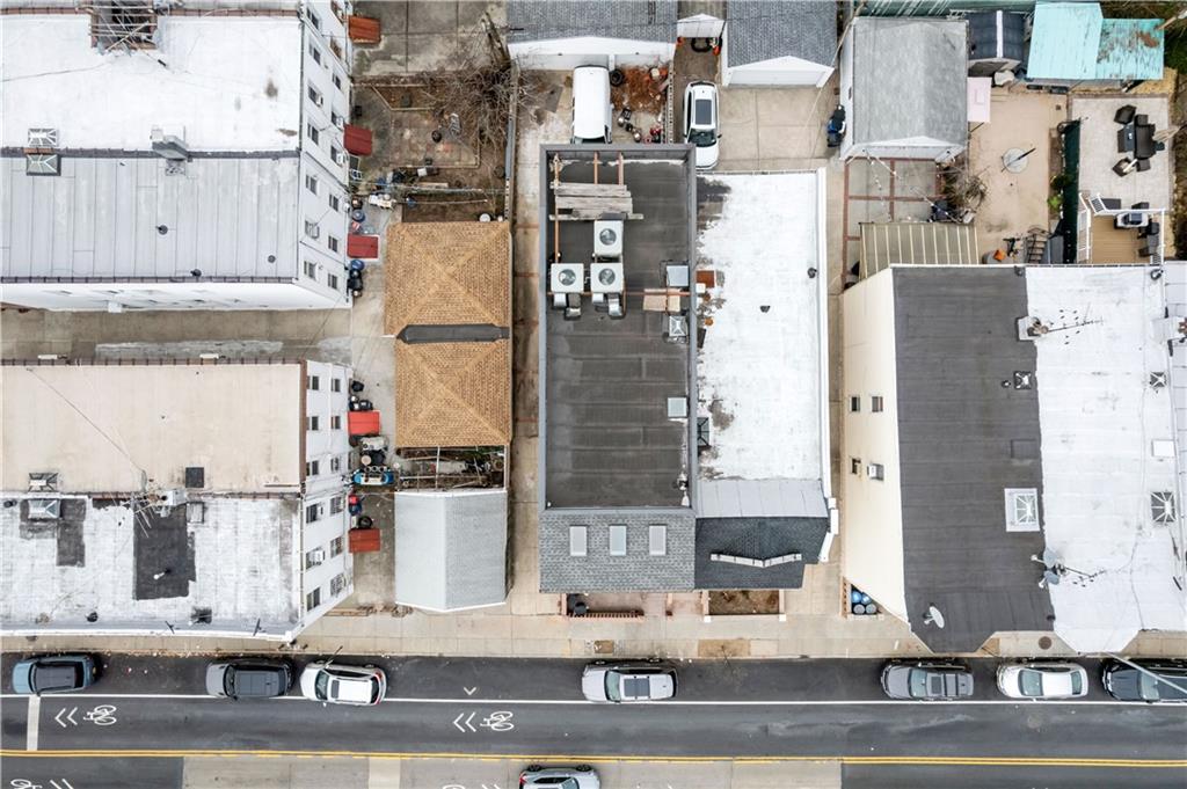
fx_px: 725
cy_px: 394
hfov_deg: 78.6
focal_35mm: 22
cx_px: 594
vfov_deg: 57.1
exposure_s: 1/1250
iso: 150
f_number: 2.4
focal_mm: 8.38
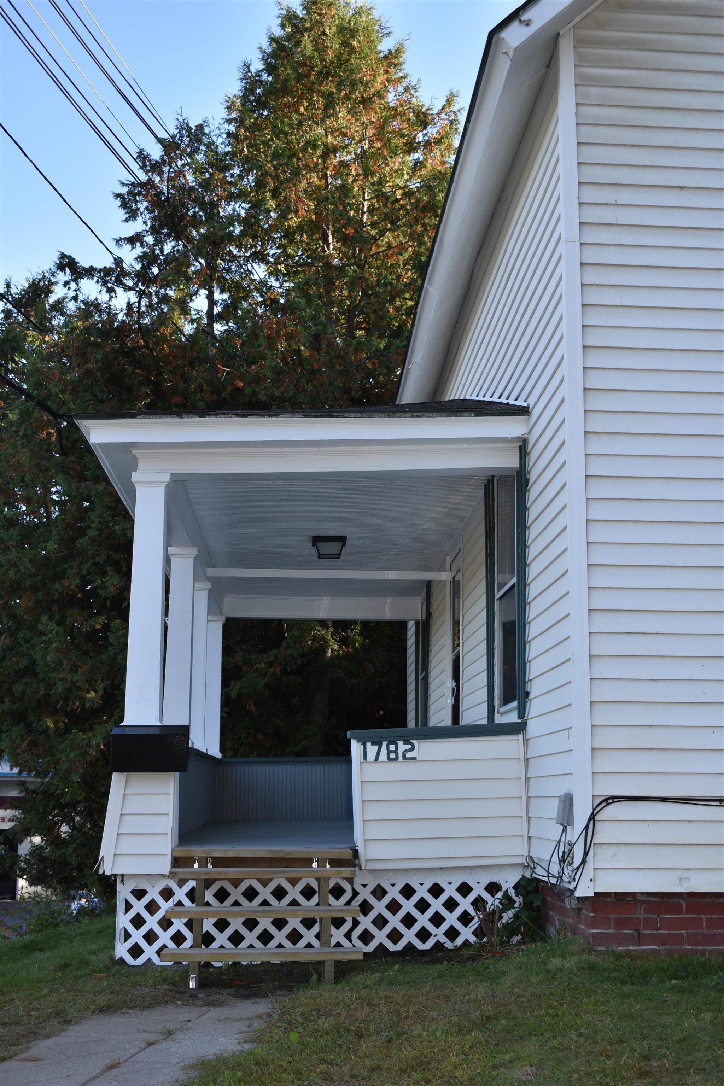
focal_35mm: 45
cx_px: 362
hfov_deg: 29.9
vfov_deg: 43.6
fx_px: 1357
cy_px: 543
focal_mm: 30
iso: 100
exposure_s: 1/160
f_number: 6.3
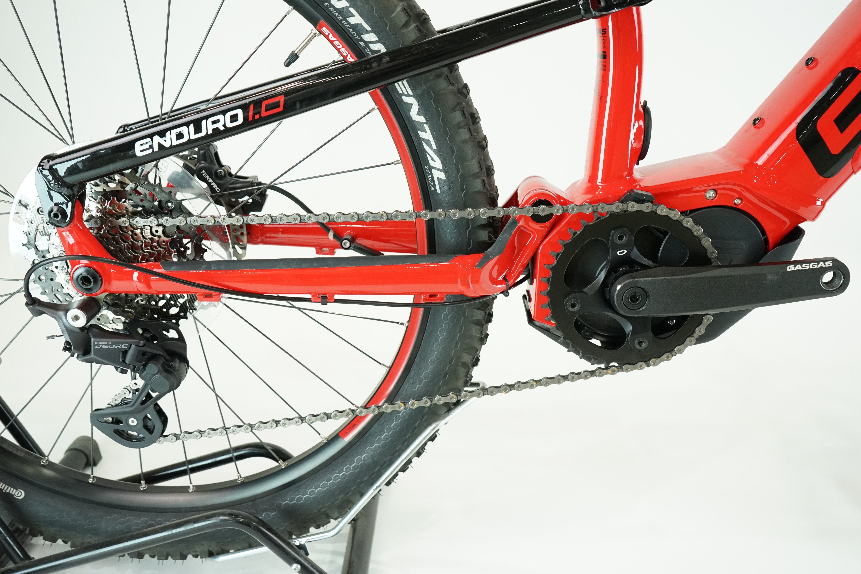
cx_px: 430
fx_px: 741
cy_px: 287
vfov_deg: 42.3
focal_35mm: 31
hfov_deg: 60.3
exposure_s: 1/200
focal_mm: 31
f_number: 5.6
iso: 2500
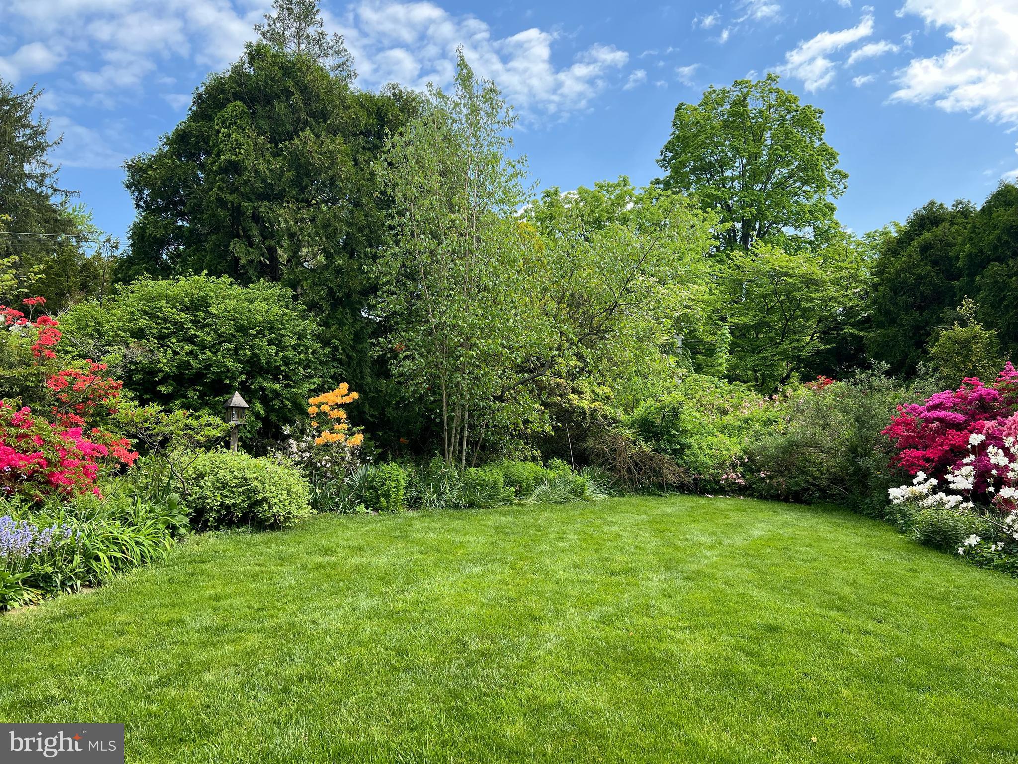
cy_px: 382
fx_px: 765
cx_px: 509
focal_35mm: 26
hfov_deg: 67.3
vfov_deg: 53.1
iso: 50
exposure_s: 1/1029
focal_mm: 5.7
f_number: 1.5
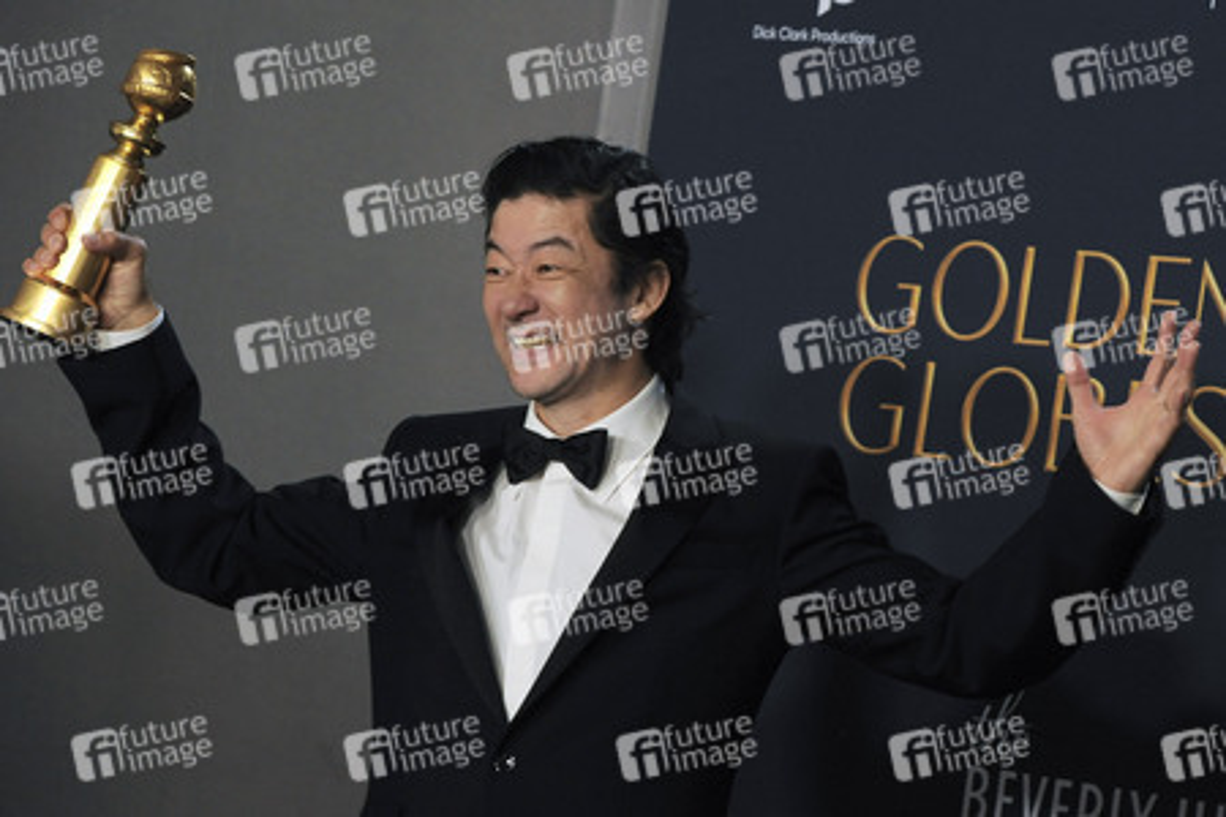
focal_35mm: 155
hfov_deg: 13.2
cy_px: 408
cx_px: 613
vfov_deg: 8.9
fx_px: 5278
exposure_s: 1/160
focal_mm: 155
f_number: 5.6
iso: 2000
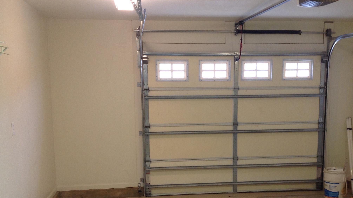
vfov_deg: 24.2
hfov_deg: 42.0
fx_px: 459
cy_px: 145
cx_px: 199
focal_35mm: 49
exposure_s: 1/17
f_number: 2.4
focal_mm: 4.28
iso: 50
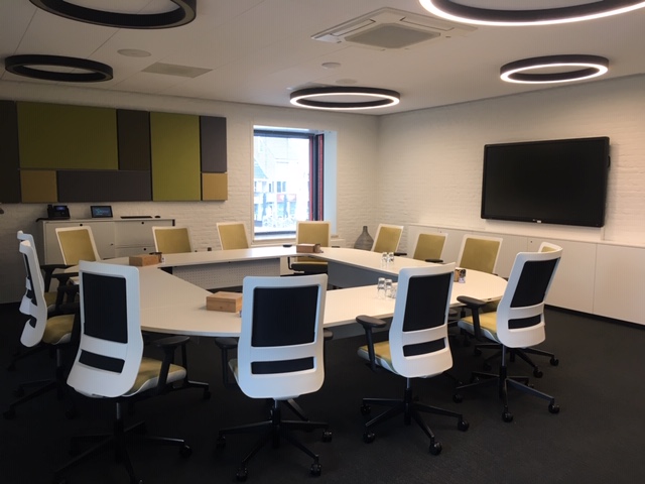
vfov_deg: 48.2
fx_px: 540
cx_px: 322
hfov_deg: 61.7
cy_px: 242
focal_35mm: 29
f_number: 2.2
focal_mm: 4.15
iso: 64
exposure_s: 1/33
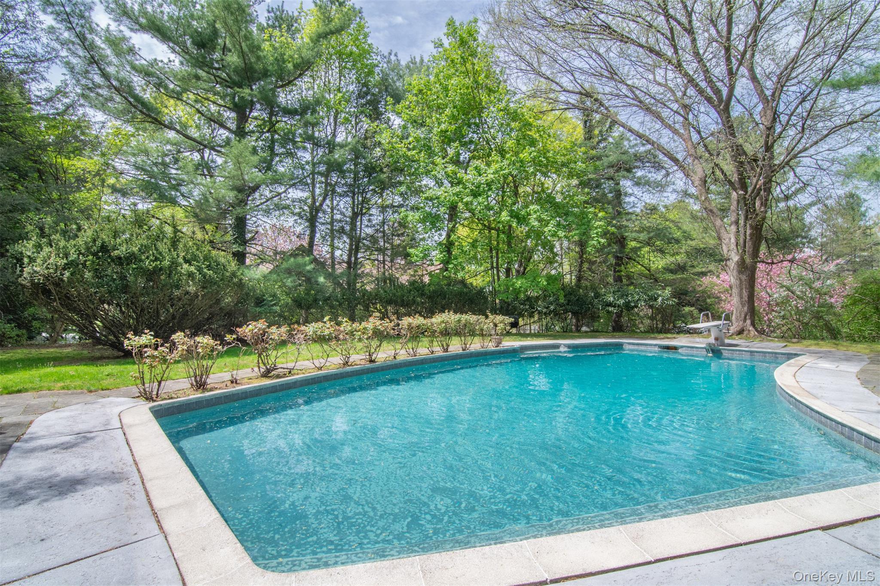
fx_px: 403
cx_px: 440
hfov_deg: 95.0
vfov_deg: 72.0
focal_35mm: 16
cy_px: 293
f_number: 14
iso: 400
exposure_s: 1/200
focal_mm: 11
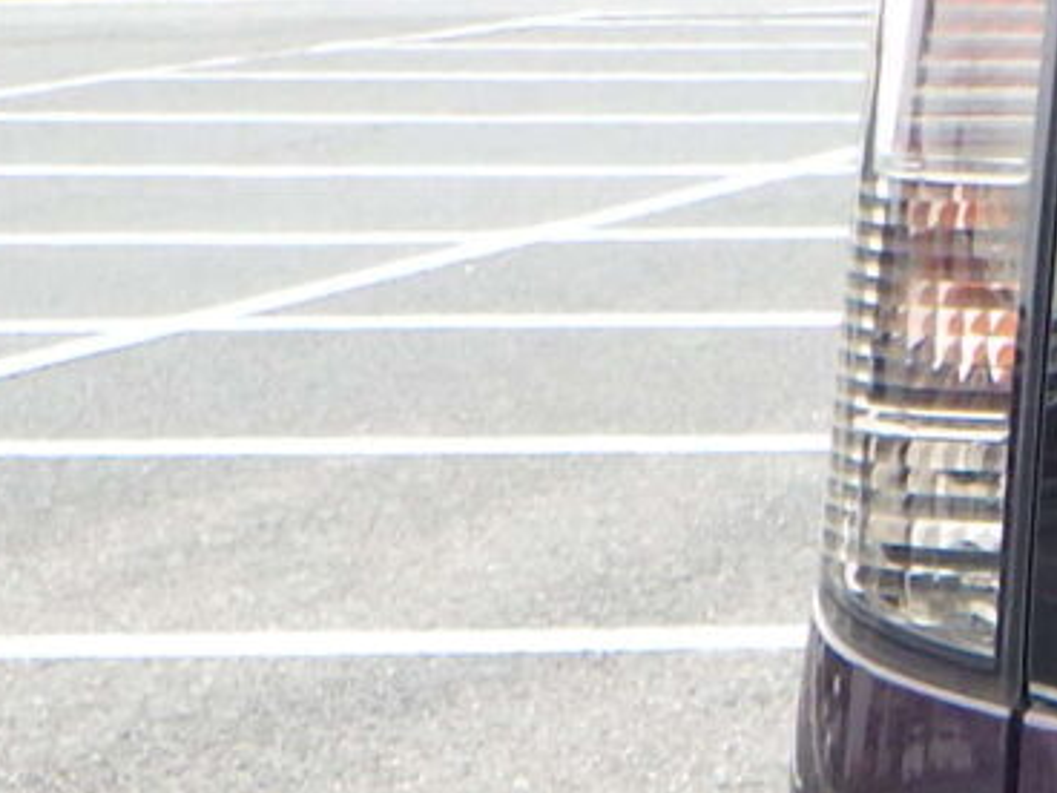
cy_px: 911
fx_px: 4763
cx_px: 2350
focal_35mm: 156
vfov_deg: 9.4
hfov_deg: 11.1
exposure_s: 1/125
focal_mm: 5
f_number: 3.5
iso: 125
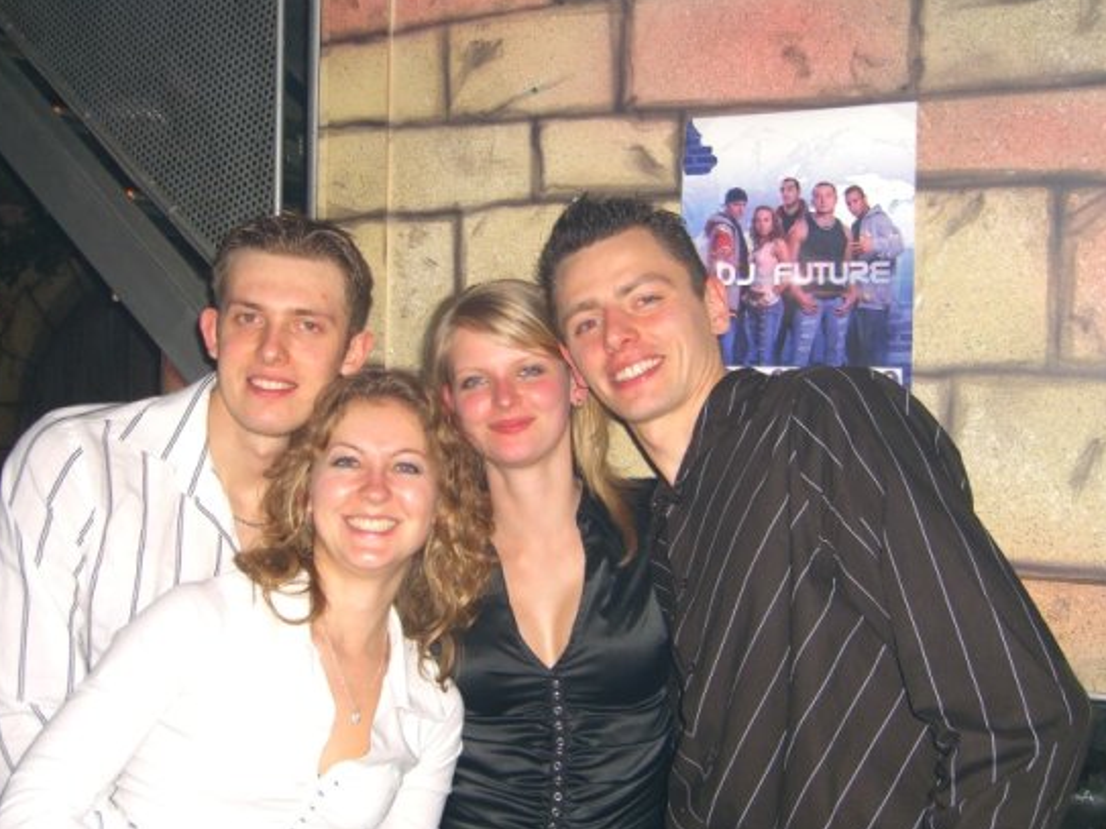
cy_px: 450
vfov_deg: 34.3
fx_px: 1342
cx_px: 515
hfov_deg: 44.8
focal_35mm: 42
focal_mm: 7.9
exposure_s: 1/60
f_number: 2.8
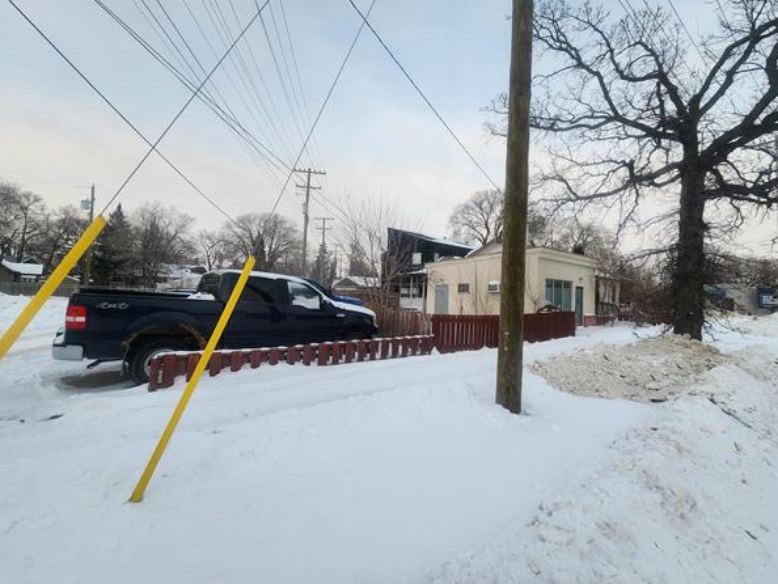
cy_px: 280
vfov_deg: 85.7
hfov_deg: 102.0
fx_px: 315
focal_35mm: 14
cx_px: 403
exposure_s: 1/435
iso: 50
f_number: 2.2
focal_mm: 2.2
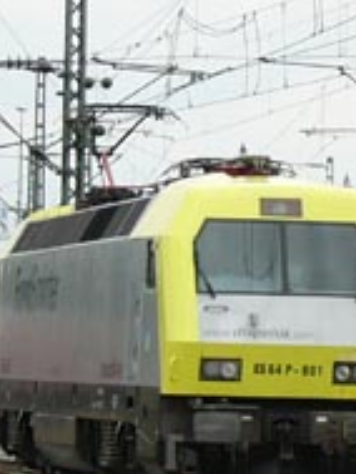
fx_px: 4890
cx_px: 76
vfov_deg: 5.5
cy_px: 303
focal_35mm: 357
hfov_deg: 4.2
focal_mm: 17.4
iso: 50
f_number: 4.9
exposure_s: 1/125
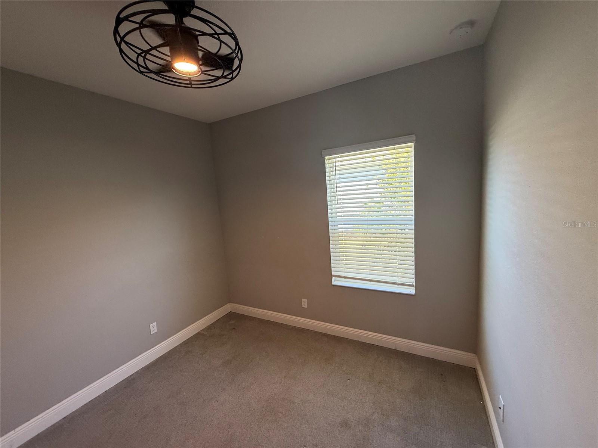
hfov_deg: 102.1
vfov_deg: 85.7
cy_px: 224
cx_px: 299
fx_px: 242
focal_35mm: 14
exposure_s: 1/120
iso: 160
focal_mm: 2.22
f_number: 2.2
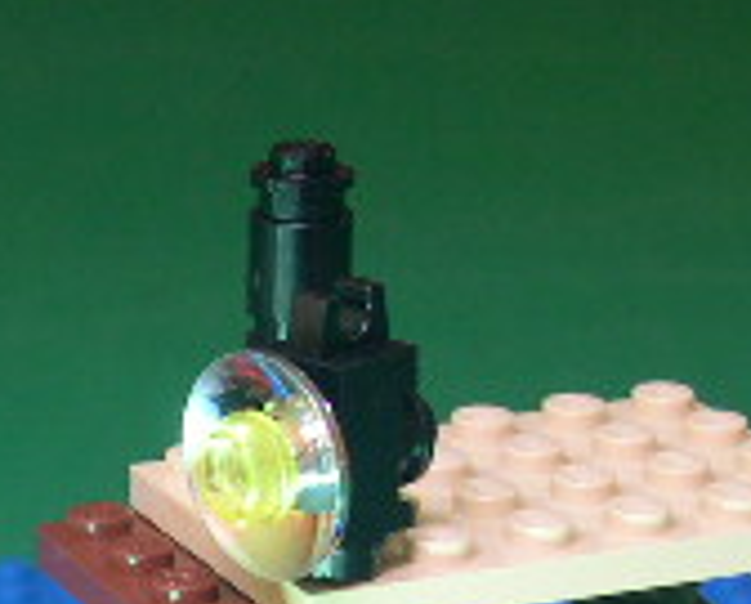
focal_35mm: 156
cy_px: 877
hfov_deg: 12.1
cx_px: -94
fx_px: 3473
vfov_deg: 9.7
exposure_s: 1/16.6
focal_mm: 9
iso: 100
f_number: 2.9
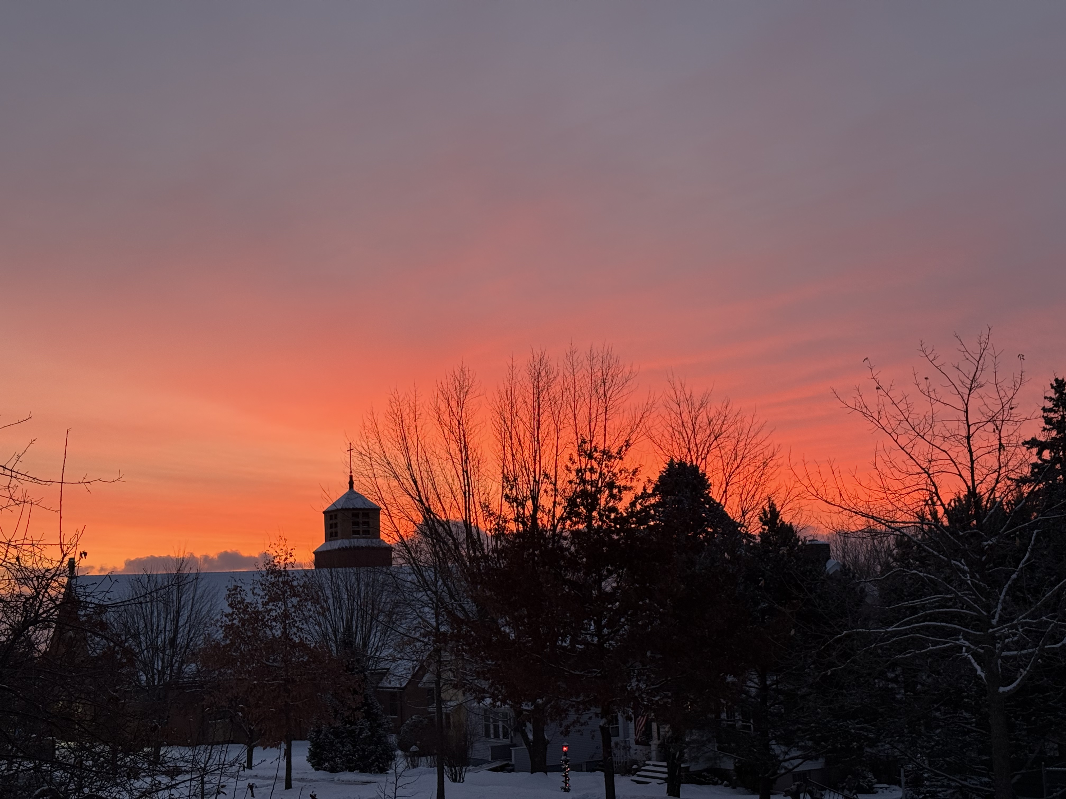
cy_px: 400
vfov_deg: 30.3
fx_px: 1478
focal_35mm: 48
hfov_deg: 39.7
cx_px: 533
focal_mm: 6.76
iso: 80
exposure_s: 1/122
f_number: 1.78
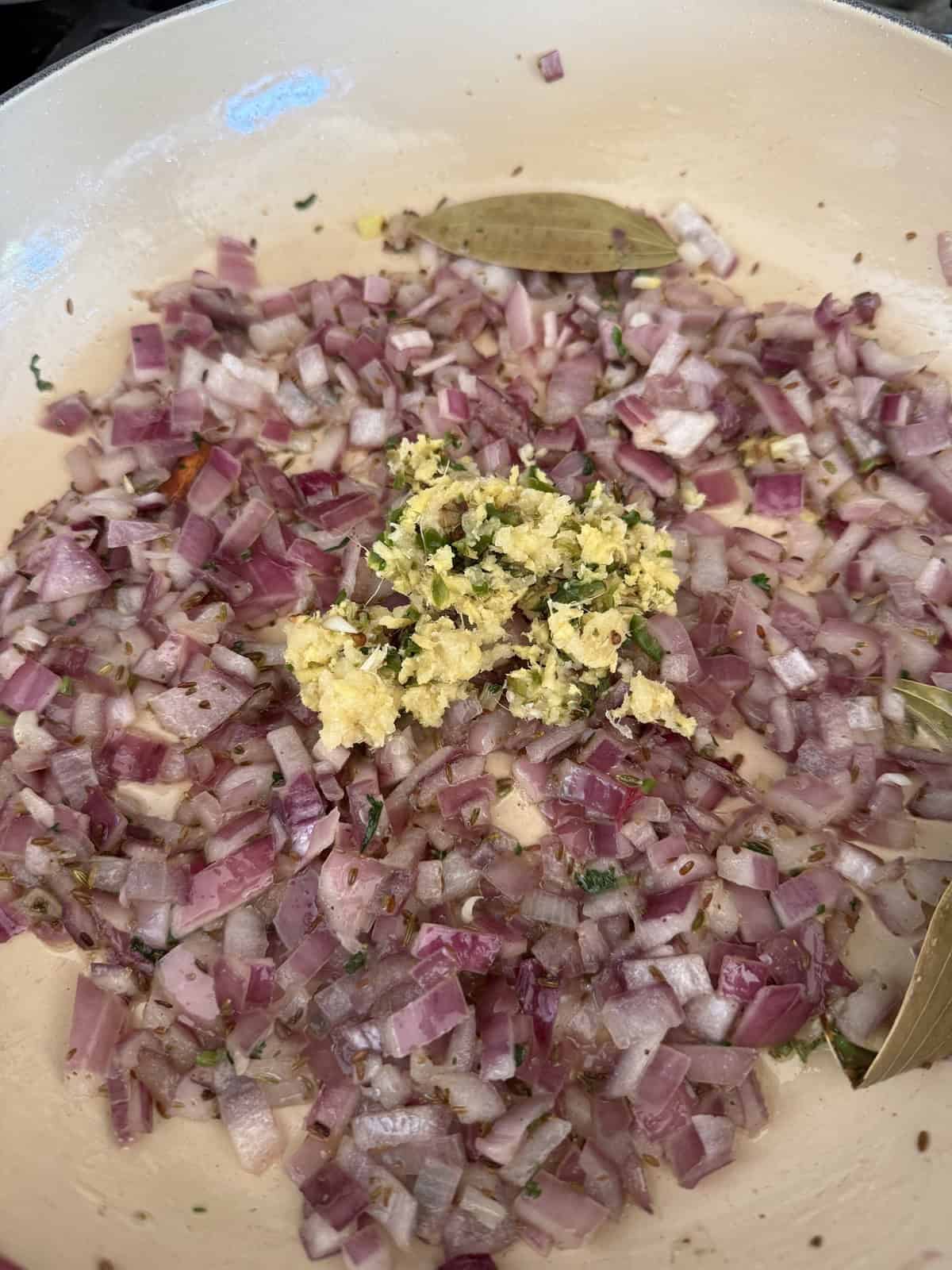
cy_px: 635
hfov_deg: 56.8
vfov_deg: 71.6
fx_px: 880
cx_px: 476
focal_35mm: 24
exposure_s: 1/81
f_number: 1.8
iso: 200
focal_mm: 6.8
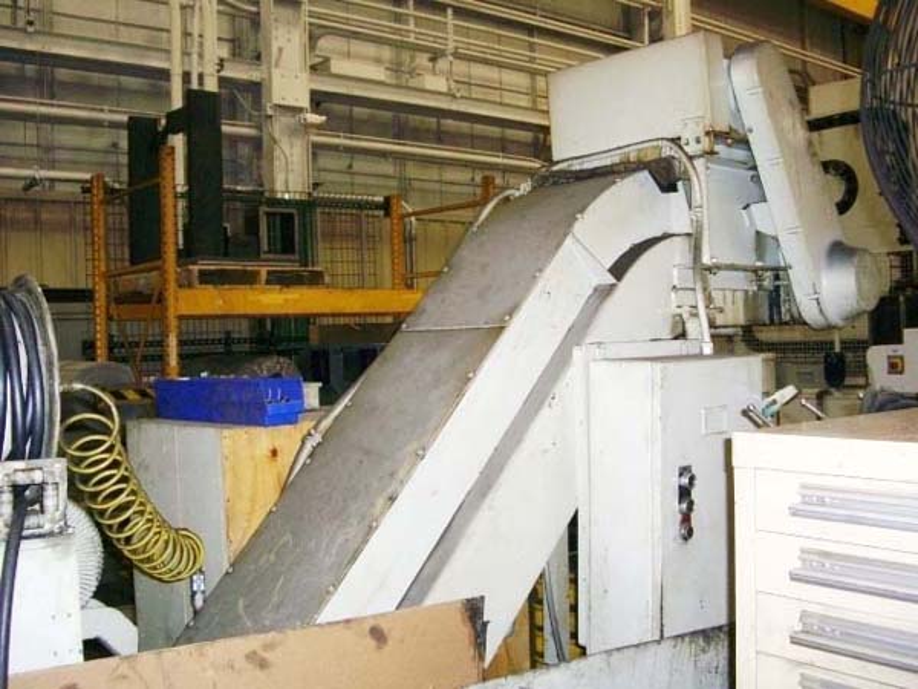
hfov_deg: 49.0
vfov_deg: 37.7
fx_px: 1008
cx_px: 459
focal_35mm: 38
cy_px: 344
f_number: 2.8
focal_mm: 7.9
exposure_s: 1/60
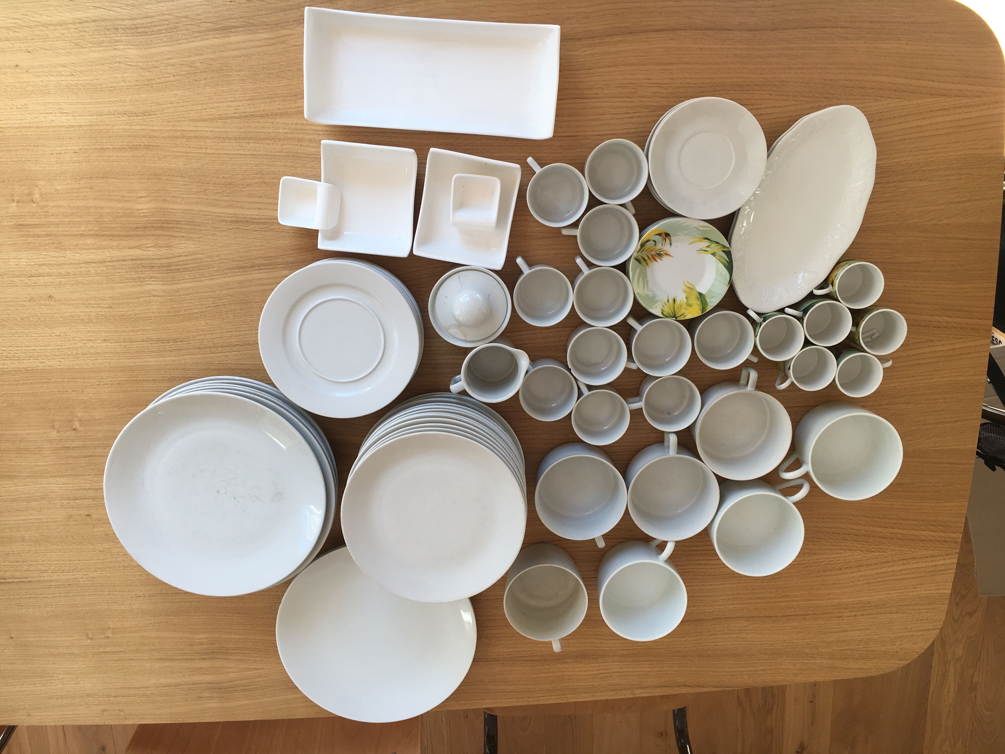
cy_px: 377
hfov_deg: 61.7
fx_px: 842
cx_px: 502
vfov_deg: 48.2
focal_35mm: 29
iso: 25
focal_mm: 4.15
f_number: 2.2
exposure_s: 1/121
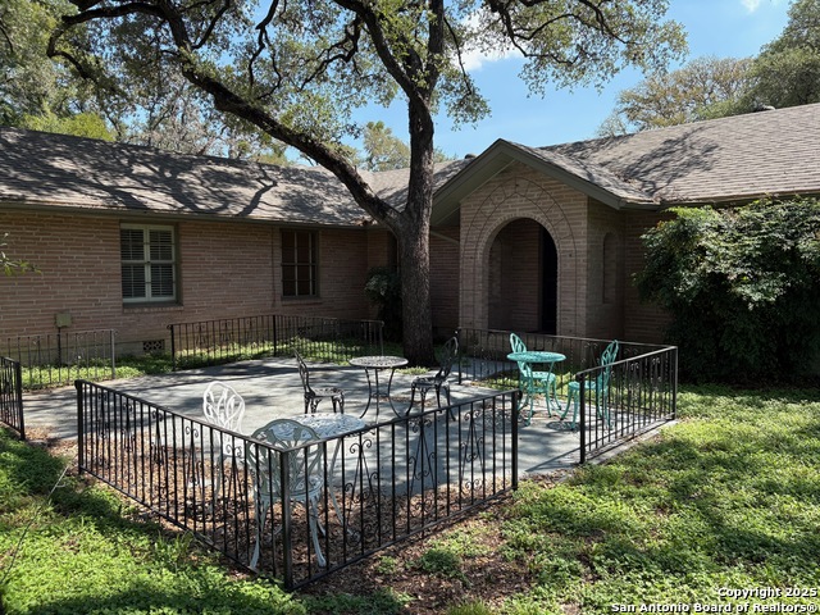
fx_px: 616
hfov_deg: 67.3
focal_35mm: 26
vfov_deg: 53.1
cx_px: 410
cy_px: 308
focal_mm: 5.96
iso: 64
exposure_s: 1/1263
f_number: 1.6
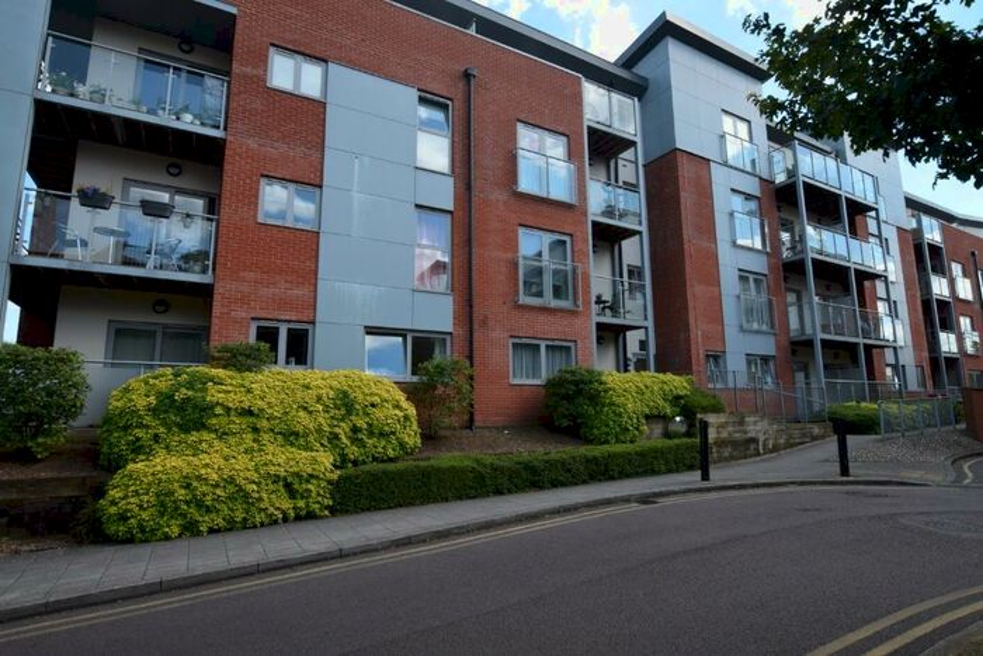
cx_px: 492
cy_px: 328
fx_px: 533
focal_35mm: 20
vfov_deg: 63.2
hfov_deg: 85.4
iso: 320
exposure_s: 1/250
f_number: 8
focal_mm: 13
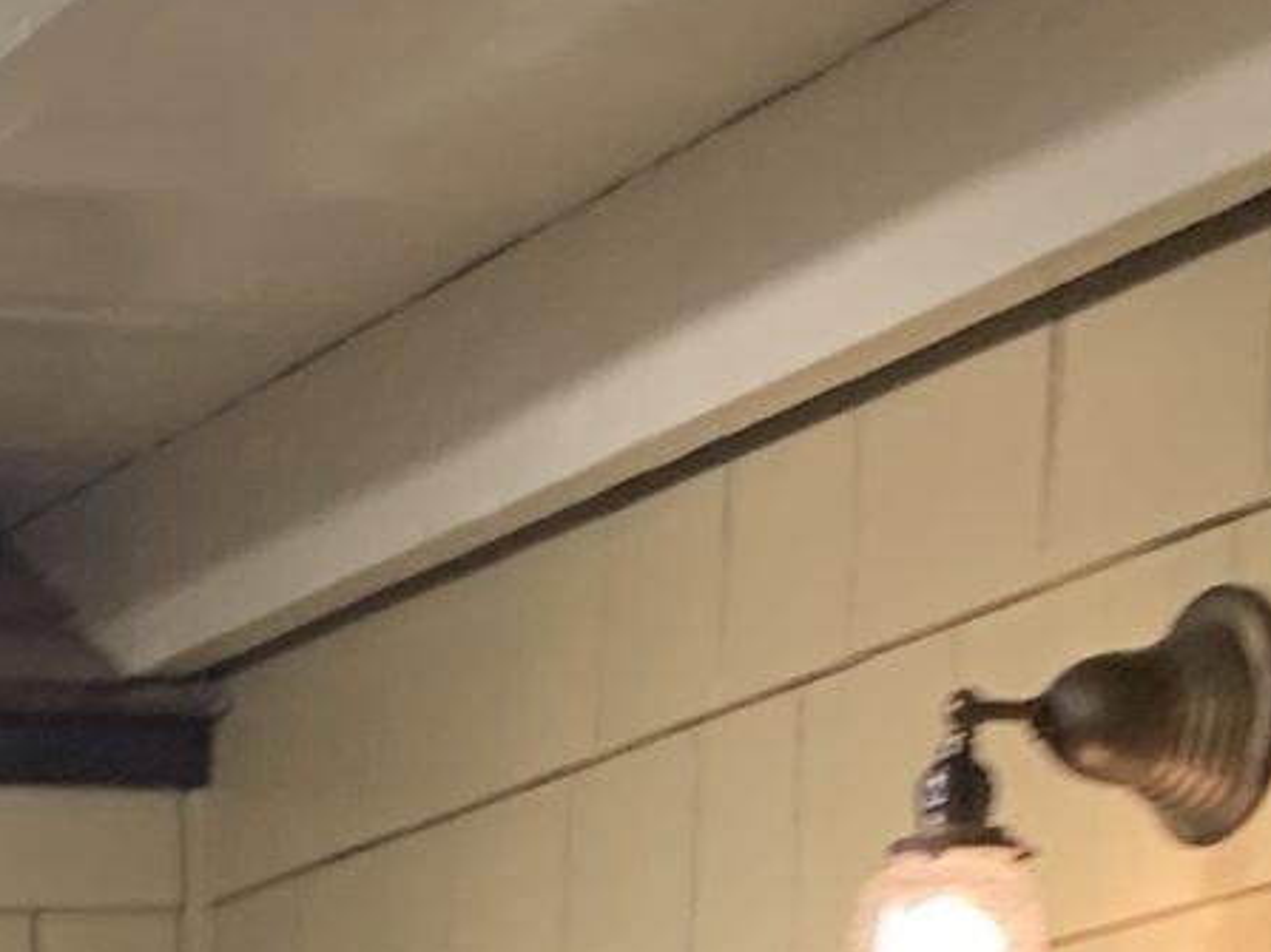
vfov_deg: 9.4
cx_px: -1280
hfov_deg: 11.8
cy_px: 1785
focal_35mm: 149
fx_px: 5469
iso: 80
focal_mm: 4.25
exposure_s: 1/60
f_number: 1.8
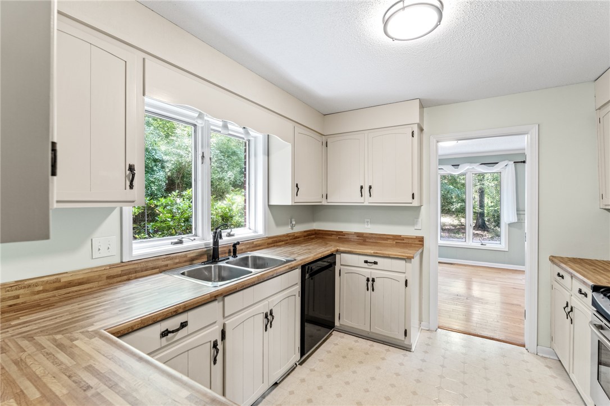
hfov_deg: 96.8
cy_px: 203
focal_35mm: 16
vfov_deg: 73.7
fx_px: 271
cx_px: 305
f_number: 8
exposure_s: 1/30
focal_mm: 16
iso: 250
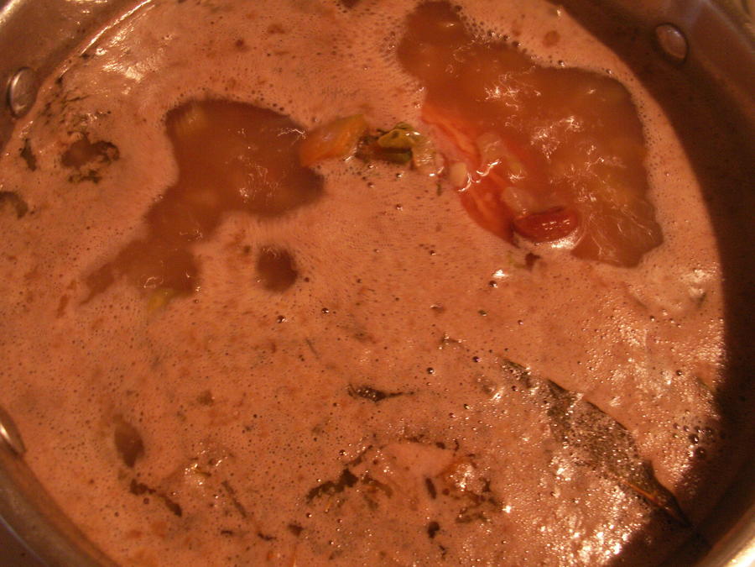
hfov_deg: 52.6
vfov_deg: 40.7
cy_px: 284
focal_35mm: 35
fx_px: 763
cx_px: 378
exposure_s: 1/6
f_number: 2.8
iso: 160
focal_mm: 5.86
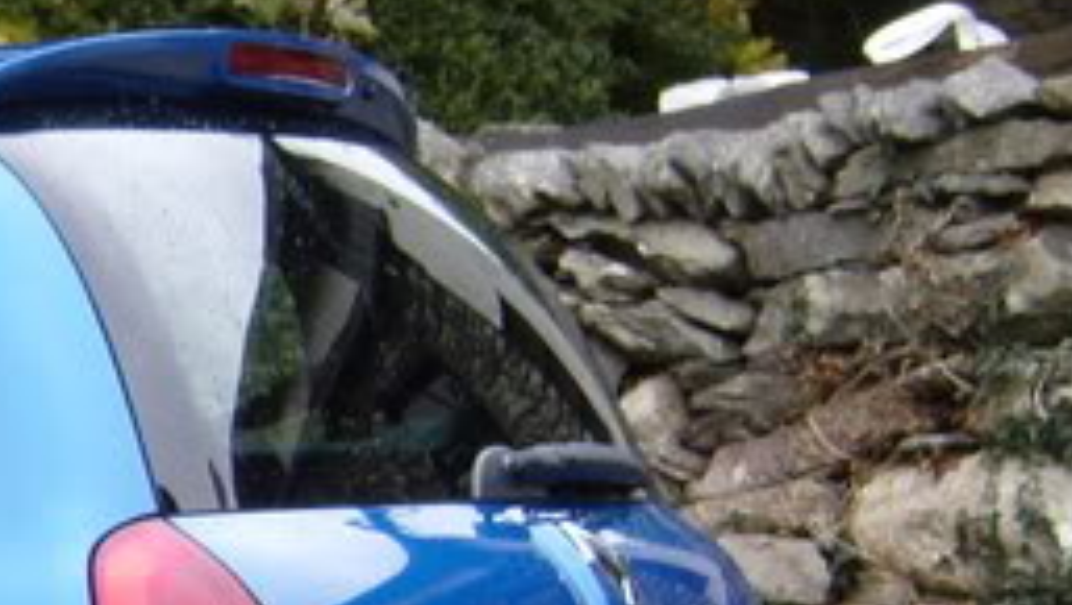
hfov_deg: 10.5
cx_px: -959
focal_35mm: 191
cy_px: 809
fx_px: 5433
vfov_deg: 6.3
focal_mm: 9.2
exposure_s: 1/45
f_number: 3.1
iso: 97
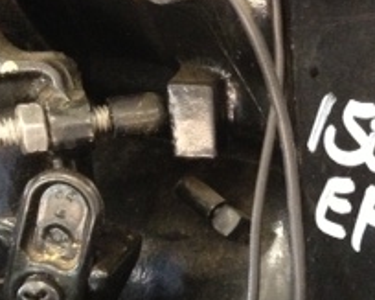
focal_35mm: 107
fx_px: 1187
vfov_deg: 14.4
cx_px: 428
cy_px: 167
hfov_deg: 17.3
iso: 400
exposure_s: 1/20
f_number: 2.4
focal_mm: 4.28
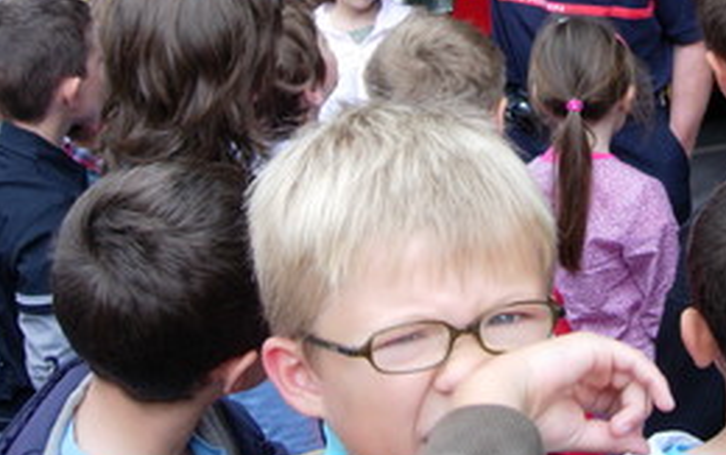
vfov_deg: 18.6
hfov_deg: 29.2
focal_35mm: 69
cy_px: 45
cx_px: 567
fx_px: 1366
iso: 64
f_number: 2.8
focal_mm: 7.8
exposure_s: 1/256
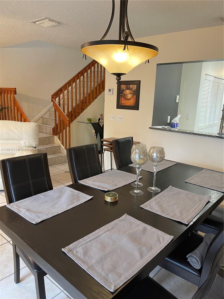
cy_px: 150
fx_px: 224
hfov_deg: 53.1
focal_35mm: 26
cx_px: 112
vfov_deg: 67.3
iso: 160
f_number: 1.6
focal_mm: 5.1
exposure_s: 1/60
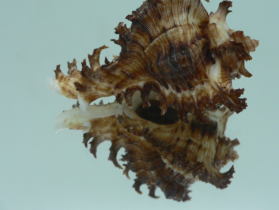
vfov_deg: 30.7
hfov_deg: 40.4
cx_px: 157
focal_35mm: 47
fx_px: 379
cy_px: 73
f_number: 2.8
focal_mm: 4.6
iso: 100
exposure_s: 1/60
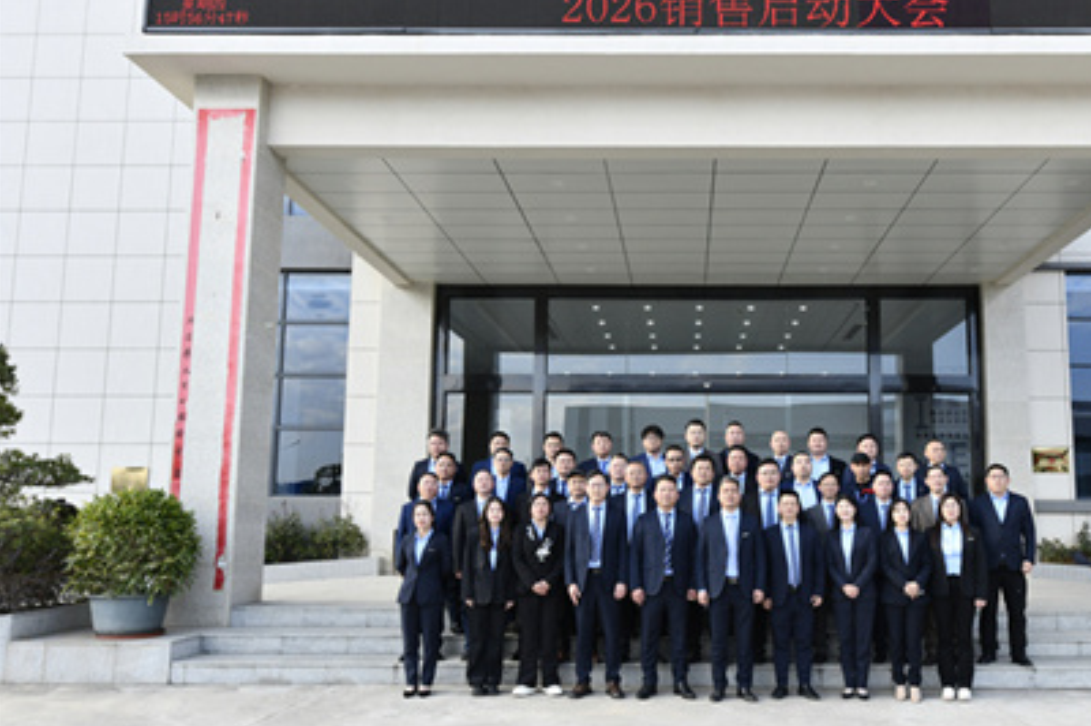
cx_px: 676
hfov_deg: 61.2
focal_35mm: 30
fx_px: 908
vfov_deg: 43.4
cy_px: 427
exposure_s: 1/250
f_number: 8
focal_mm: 24
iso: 500
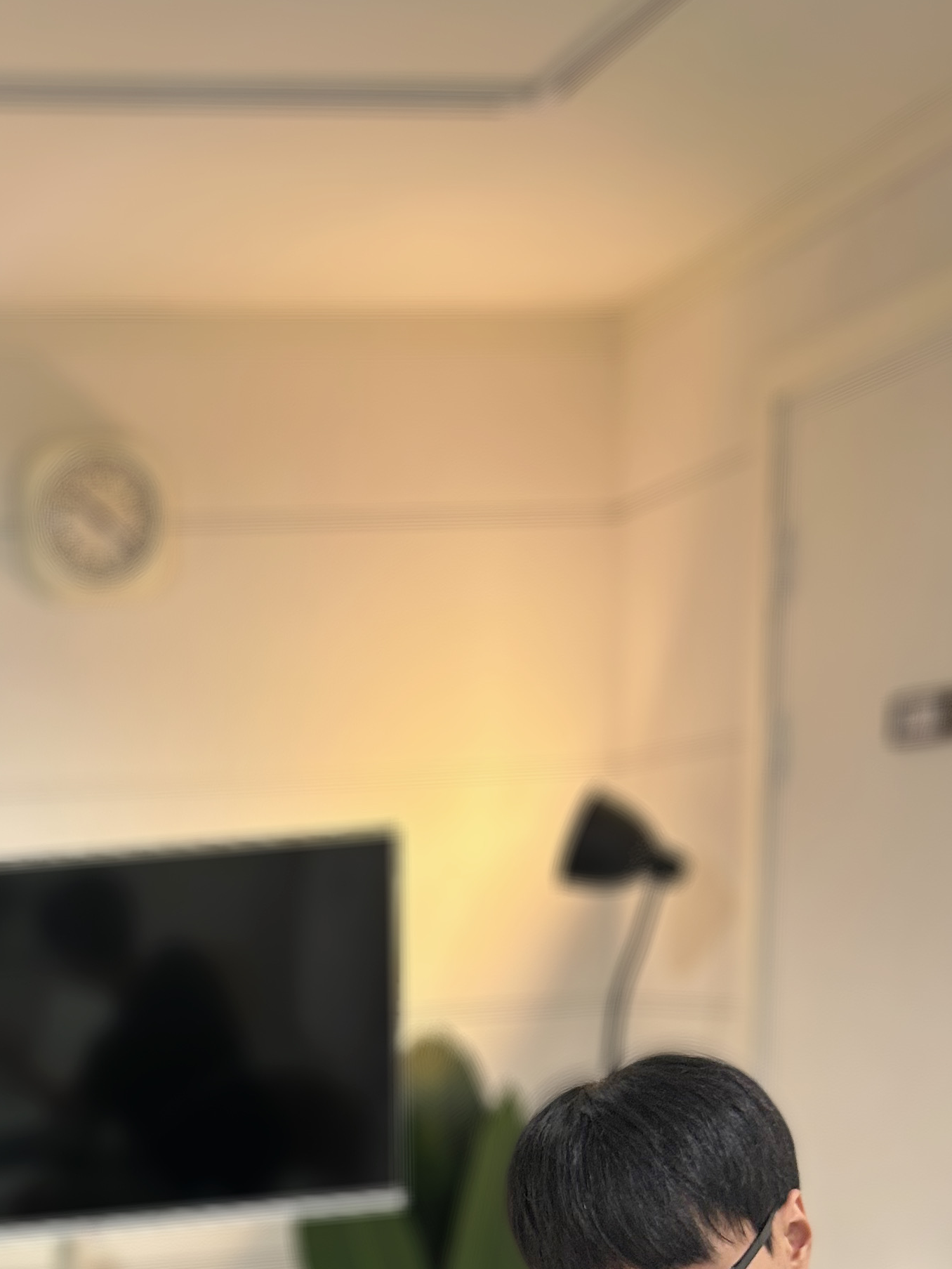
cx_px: 19
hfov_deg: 24.2
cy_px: 1369
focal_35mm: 58
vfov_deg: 30.1
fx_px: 2126
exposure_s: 1/60
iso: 80
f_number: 1.5
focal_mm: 5.7
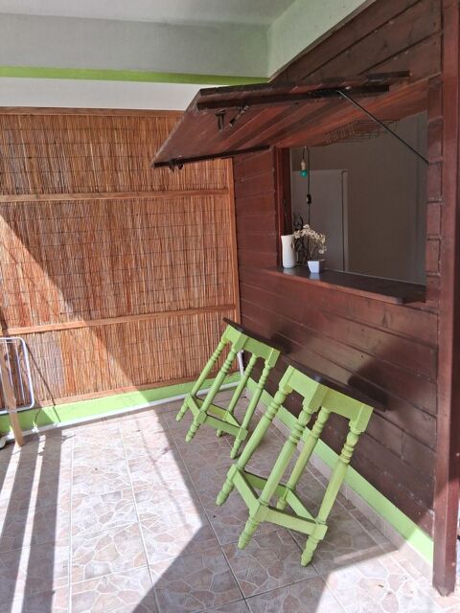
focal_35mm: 26
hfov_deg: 53.1
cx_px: 230
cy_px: 306
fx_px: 461
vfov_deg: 67.3
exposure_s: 1/264
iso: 25
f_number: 1.8
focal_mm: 3.98
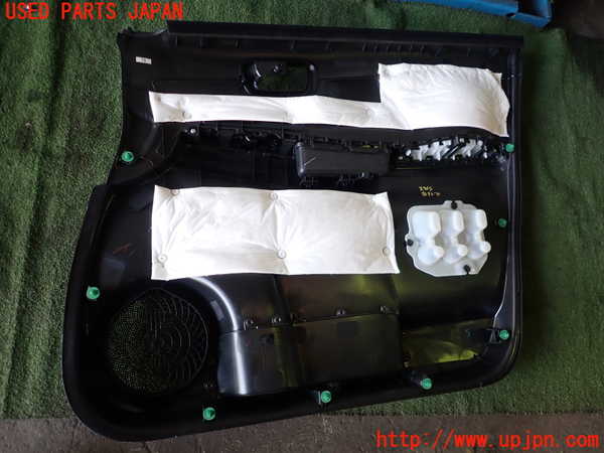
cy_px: 226
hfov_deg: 69.4
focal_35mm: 25
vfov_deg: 54.9
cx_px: 302
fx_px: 436
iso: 125
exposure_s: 1/60
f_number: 2
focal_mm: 4.5
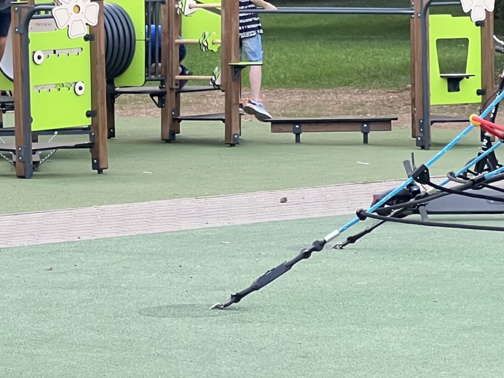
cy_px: -100
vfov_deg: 6.9
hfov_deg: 9.2
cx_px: 54
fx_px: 3116
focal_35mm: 214
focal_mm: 9
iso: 200
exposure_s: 1/94
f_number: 2.8
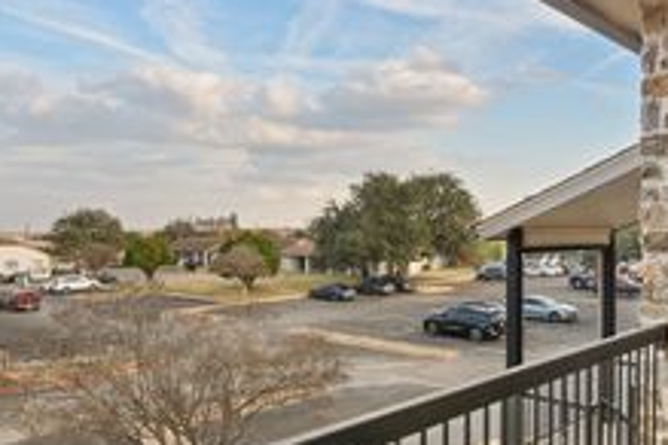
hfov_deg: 58.7
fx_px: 594
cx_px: 342
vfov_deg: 41.1
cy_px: 236
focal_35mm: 32
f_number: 8
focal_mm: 14
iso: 250
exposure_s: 1/20
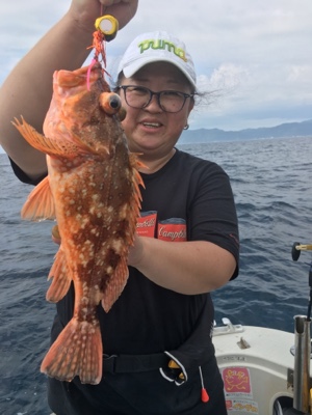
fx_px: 349
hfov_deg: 48.2
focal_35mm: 29
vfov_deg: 61.7
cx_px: 156
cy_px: 208
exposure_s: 1/1026
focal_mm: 4.15
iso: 25
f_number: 2.2
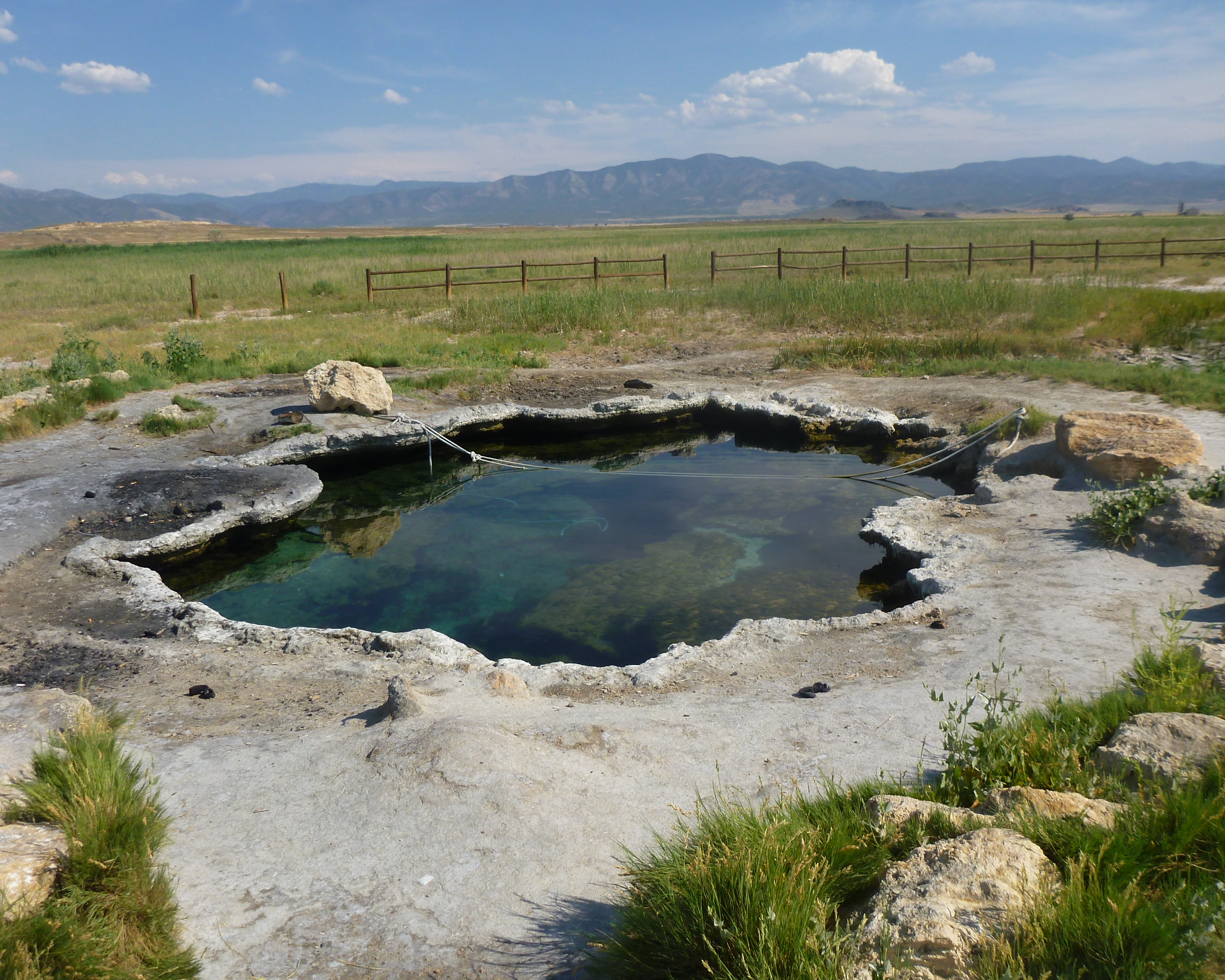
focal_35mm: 30
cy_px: 483
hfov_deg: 58.8
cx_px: 586
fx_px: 1088
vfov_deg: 48.5
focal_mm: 4.9
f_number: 10
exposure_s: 1/125
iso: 100
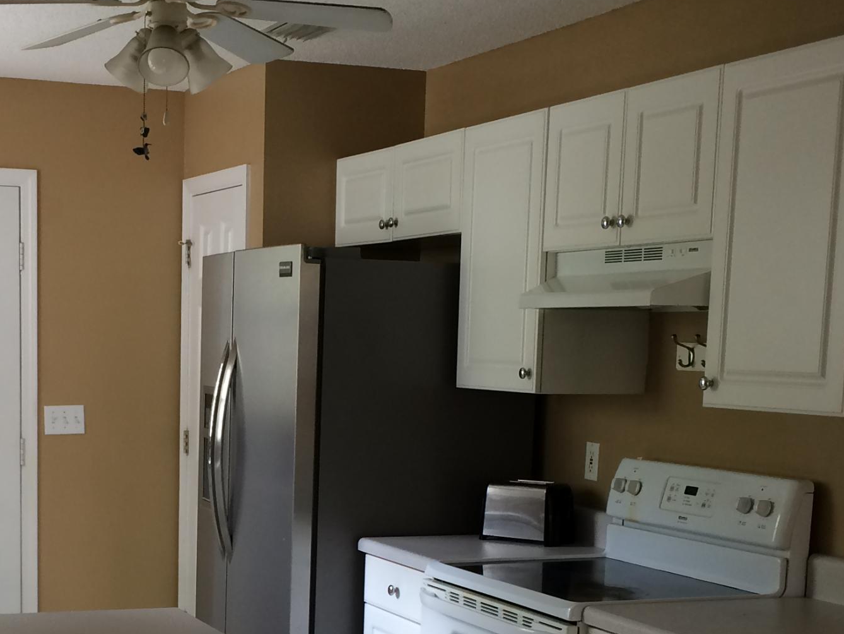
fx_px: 1585
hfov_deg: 29.5
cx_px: 239
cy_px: 580
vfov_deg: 22.0
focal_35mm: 65
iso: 50
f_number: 2.2
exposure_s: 1/30
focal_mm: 4.15
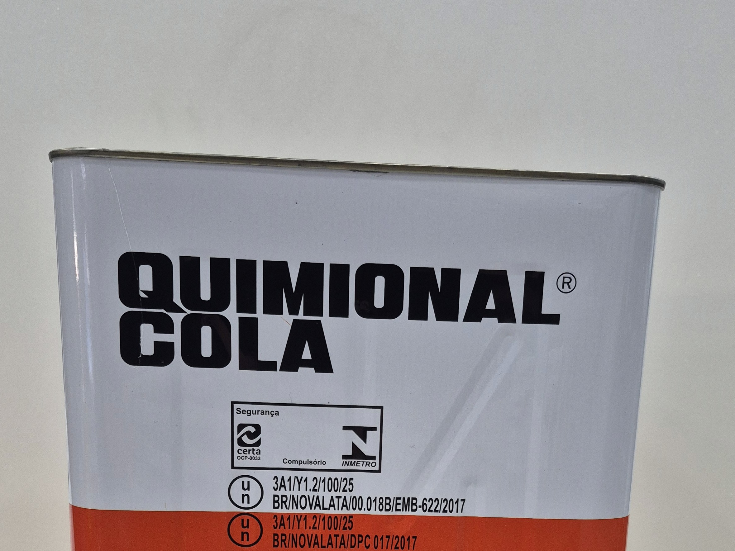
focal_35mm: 39
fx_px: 828
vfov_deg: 34.3
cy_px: 518
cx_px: 394
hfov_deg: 47.8
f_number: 1.8
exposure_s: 1/120
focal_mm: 5.4
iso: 200
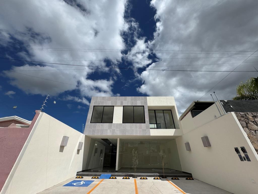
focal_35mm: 14
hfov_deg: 102.1
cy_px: 97
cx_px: 129
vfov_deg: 85.7
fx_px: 104
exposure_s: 1/4132
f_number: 2.2
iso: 32
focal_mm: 2.22
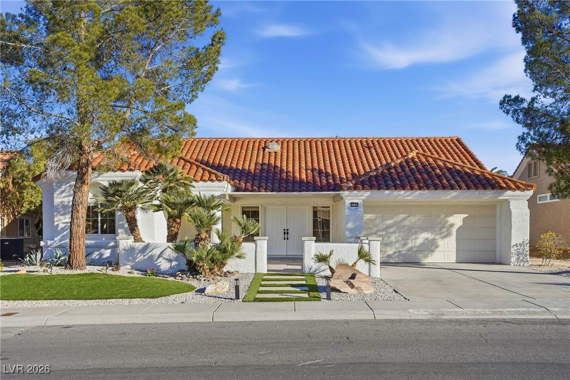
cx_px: 285
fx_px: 554
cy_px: 190
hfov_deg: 54.4
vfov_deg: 37.9
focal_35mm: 35
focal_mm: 35
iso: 125
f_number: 9
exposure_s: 1/1250
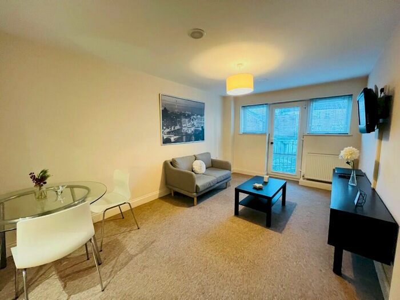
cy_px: 150
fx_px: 150
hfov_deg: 106.2
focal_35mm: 13
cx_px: 200
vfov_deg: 89.9
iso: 640
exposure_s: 1/50
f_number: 1.8
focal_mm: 1.57
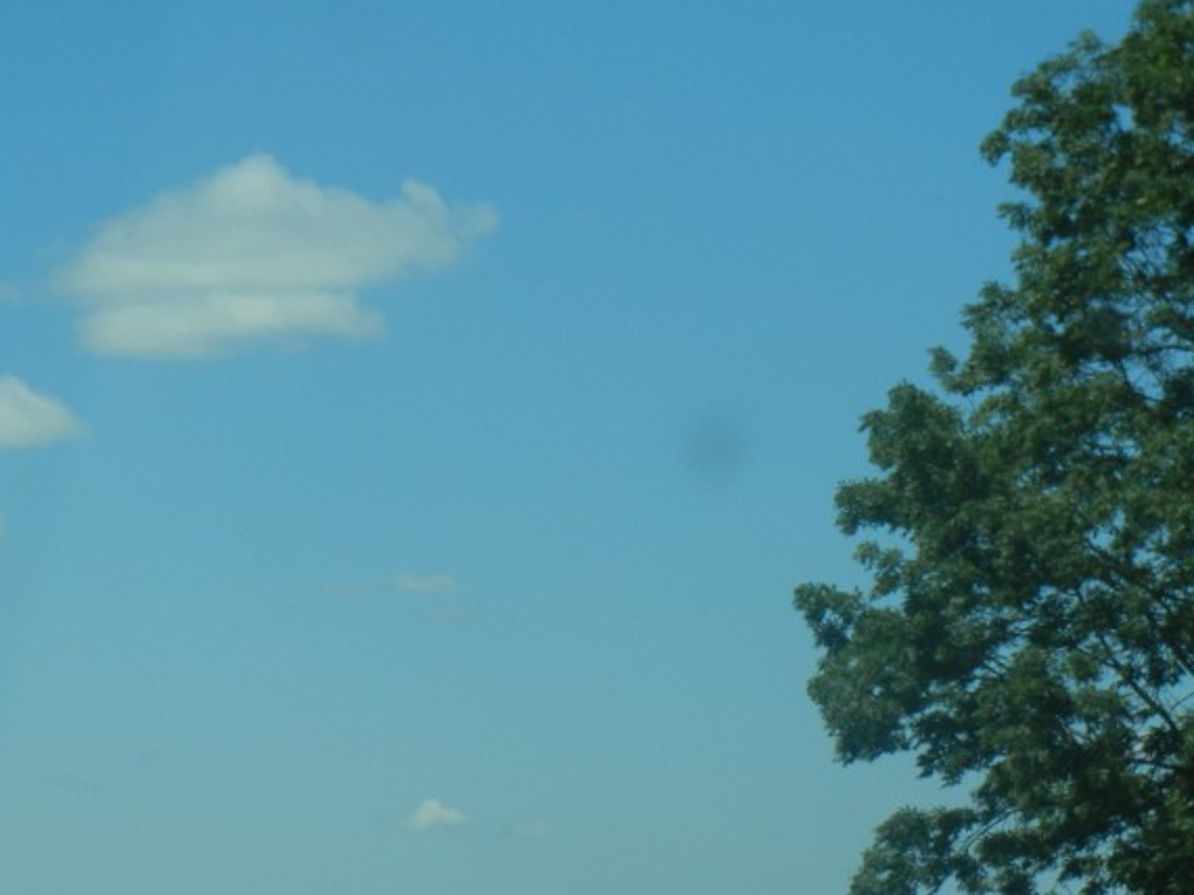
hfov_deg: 10.8
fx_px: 6311
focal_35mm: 183
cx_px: 387
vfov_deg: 8.1
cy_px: 728
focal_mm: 18.3
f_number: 9
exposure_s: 1/350
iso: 160
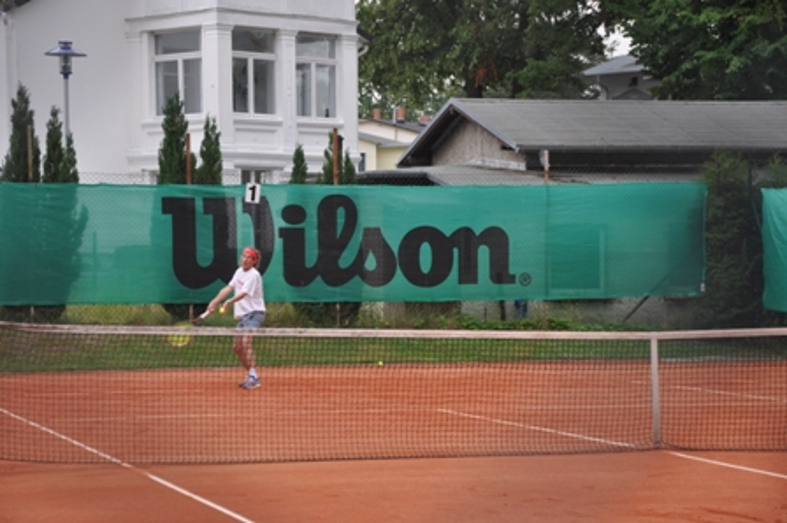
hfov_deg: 18.2
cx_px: 394
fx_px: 2457
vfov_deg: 12.2
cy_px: 262
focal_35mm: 112
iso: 200
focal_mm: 75
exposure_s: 1/160
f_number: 6.3
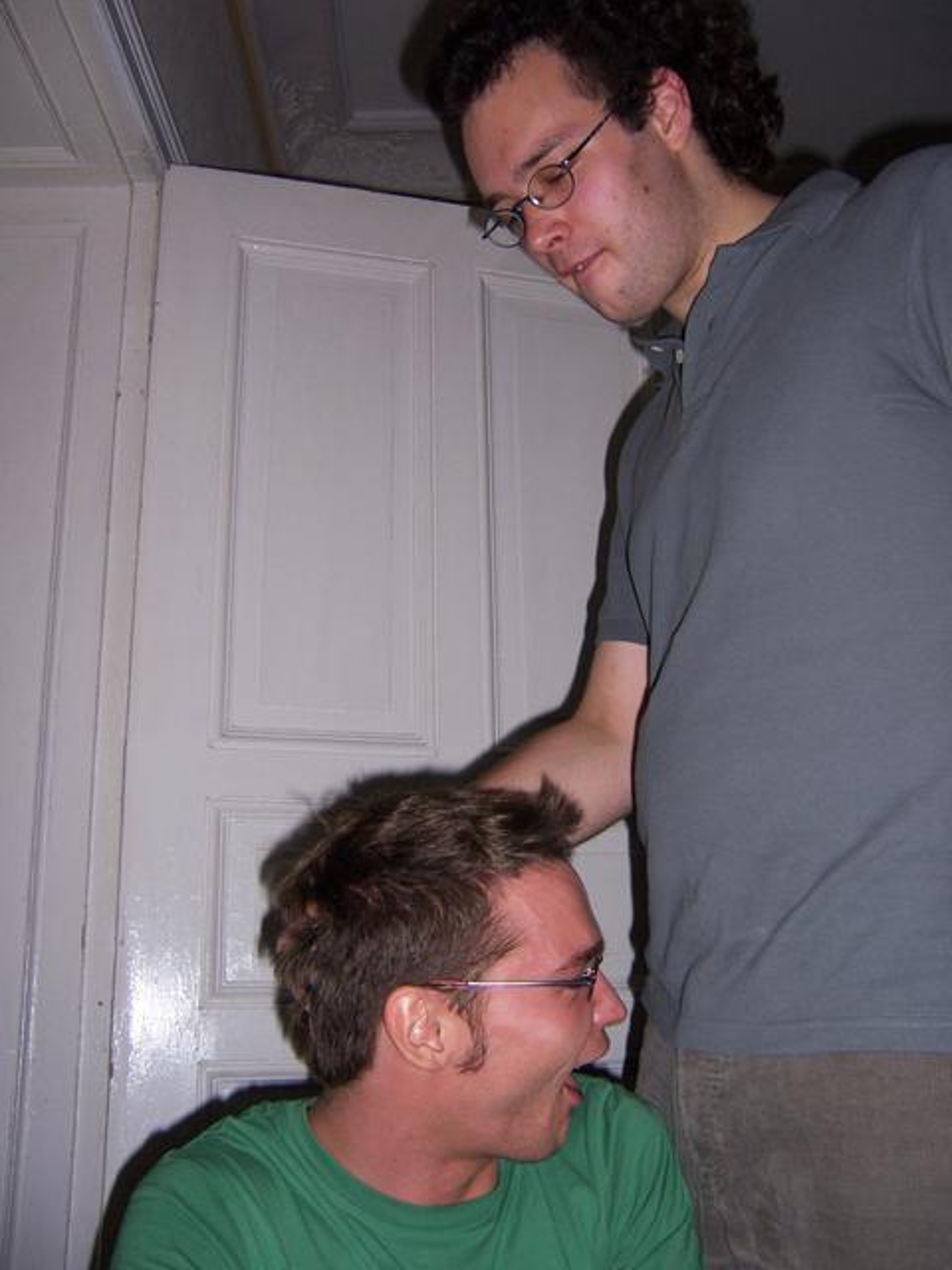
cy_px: 635
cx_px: 476
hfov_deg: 42.9
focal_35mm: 33
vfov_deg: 55.4
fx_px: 1210
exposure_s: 1/60
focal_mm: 5.5
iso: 140
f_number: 2.8
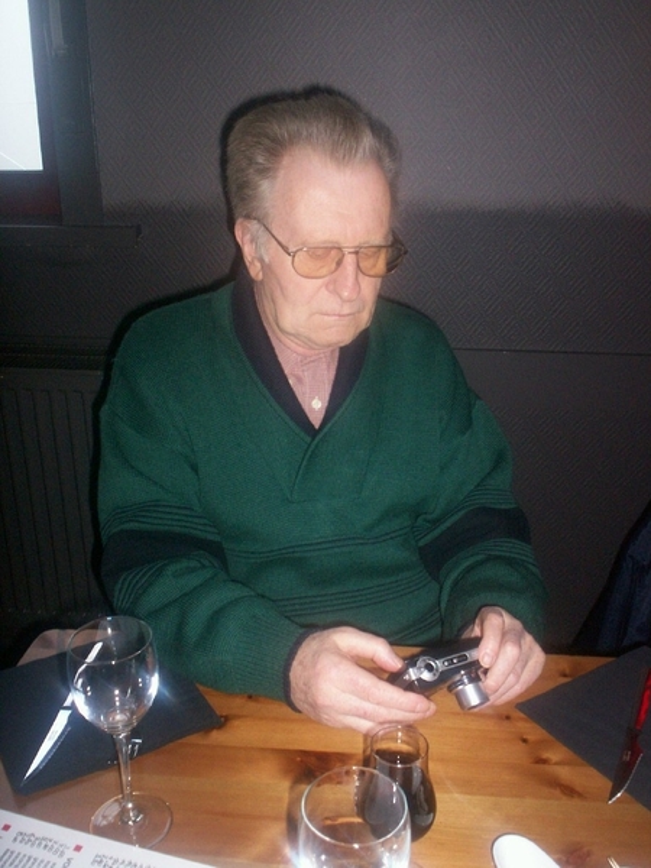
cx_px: 326
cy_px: 434
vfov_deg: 51.4
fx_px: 903
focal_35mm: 36
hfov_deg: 39.7
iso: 140
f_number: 4.5
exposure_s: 1/64
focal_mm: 5.9
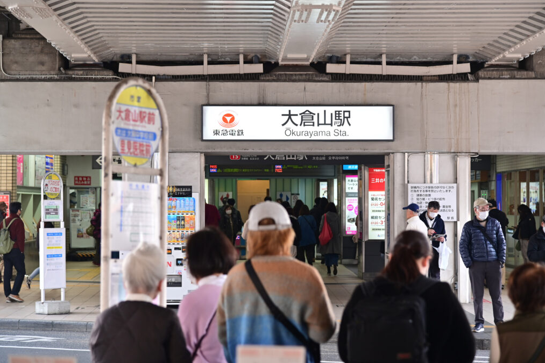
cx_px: 271
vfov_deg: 13.8
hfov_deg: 20.6
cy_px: 181
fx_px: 1498
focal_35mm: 99
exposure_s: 1/100
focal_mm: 98
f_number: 4.5
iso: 400
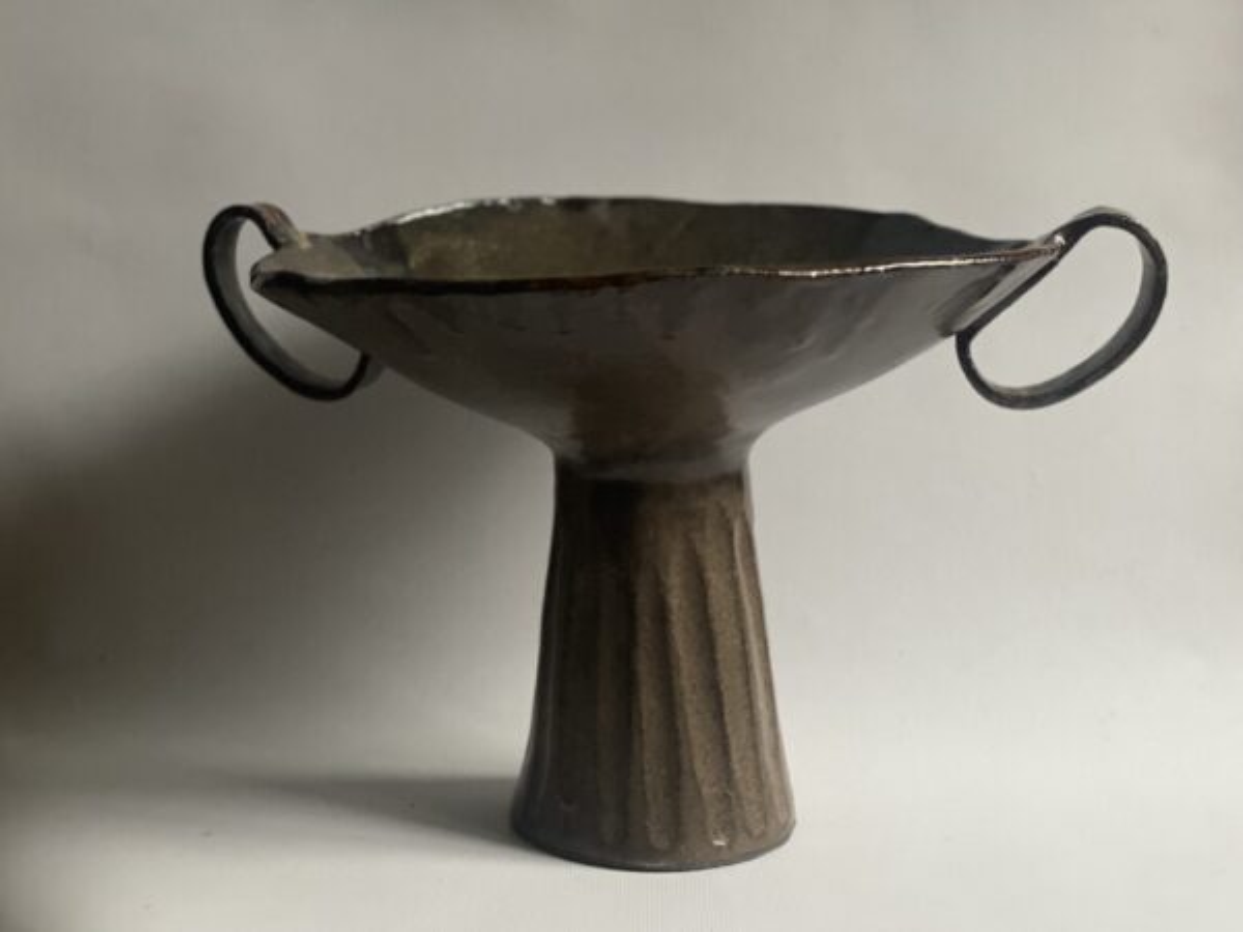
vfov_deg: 28.0
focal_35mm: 52
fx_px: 1867
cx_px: 622
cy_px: 466
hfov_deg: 36.8
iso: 500
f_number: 2
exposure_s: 1/24
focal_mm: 6
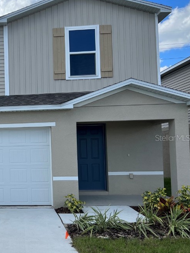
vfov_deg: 45.7
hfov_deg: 31.9
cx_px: -8
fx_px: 300
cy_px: 138
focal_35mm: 41
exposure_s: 1/3356
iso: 50
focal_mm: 5.7
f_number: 1.5
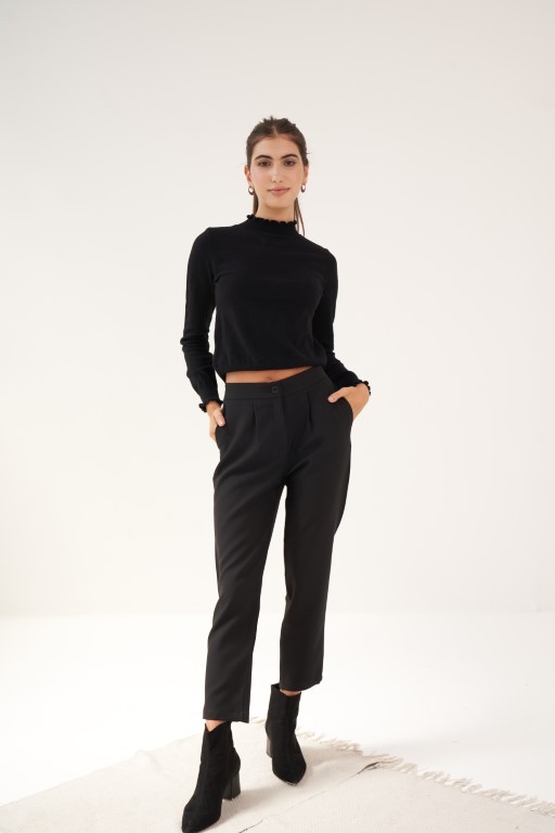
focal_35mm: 43
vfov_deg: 45.4
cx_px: 278
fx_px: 994
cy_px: 416
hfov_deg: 31.2
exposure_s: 1/125
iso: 160
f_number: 6.3
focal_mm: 43
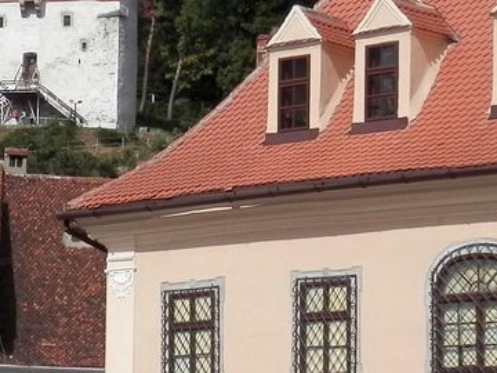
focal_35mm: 178
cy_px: 142
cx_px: -80
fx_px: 2556
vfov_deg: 8.3
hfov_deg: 10.9
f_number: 10.4
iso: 80
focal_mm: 7.3
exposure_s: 1/125
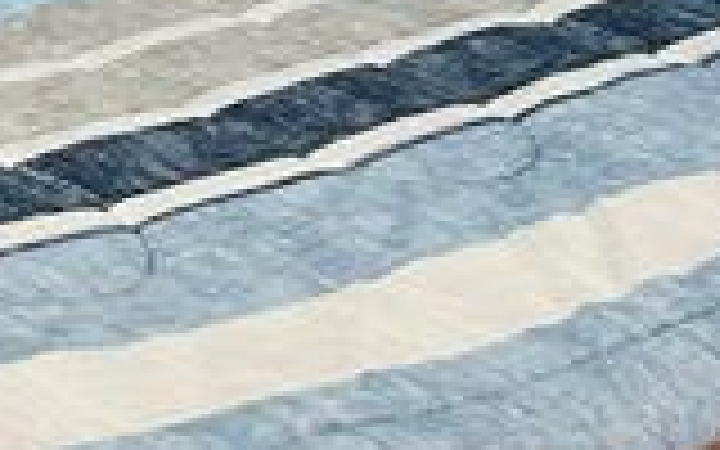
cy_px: -662
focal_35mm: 138
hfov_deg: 12.0
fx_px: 2708
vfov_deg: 8.6
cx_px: -1048
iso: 100
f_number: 1.5
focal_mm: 5.7
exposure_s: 1/60
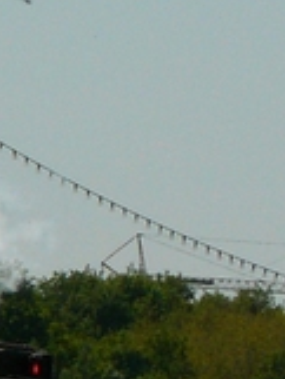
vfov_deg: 1.8
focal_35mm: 1090
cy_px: 38
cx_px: -111
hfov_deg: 1.4
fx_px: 11950
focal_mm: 40.7
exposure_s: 1/1300
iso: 200
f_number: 8
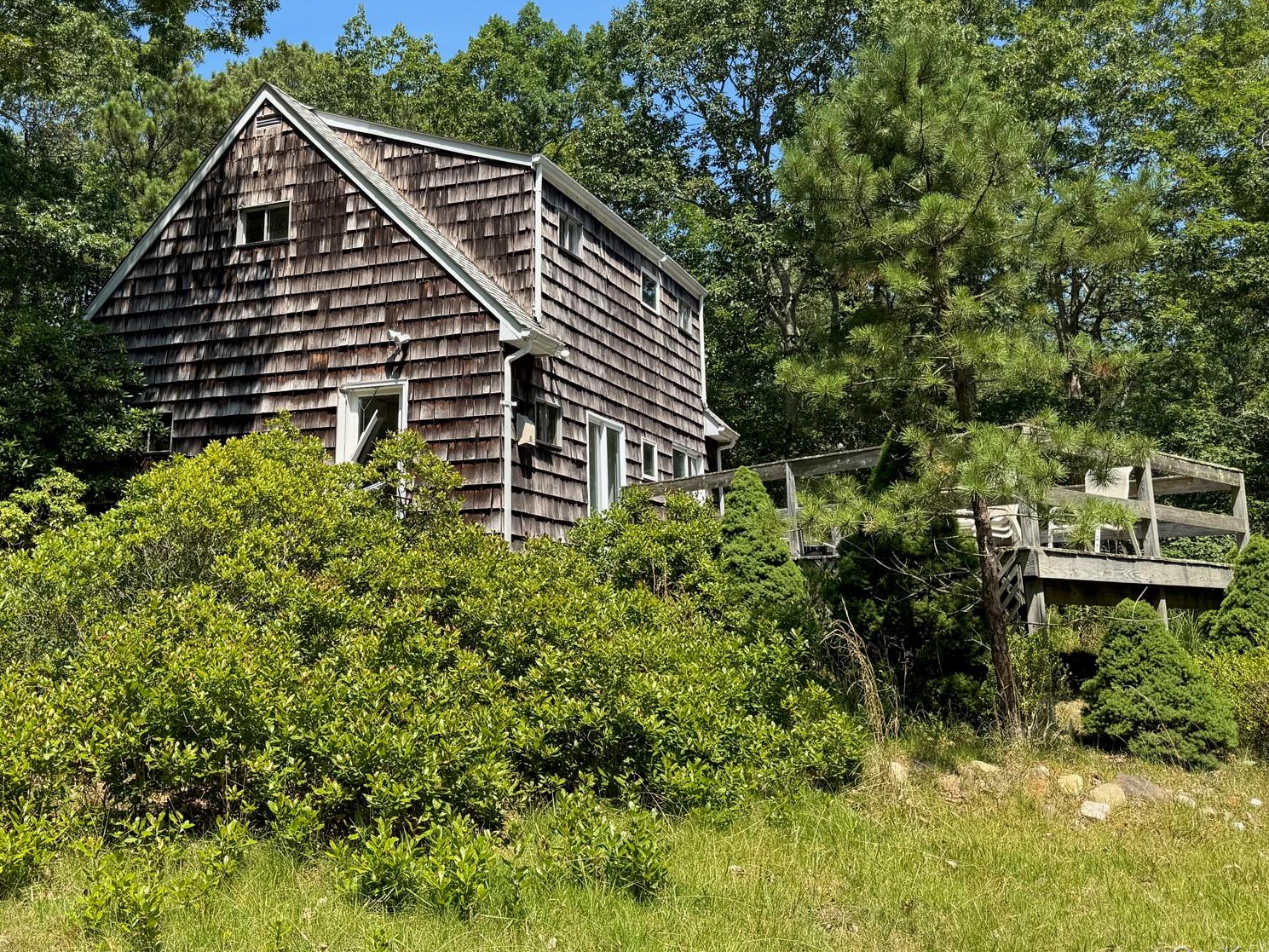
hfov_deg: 54.7
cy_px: 322
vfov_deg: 42.4
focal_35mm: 33
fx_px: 1210
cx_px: 472
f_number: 1.78
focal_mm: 6.76
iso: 80
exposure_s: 1/2041
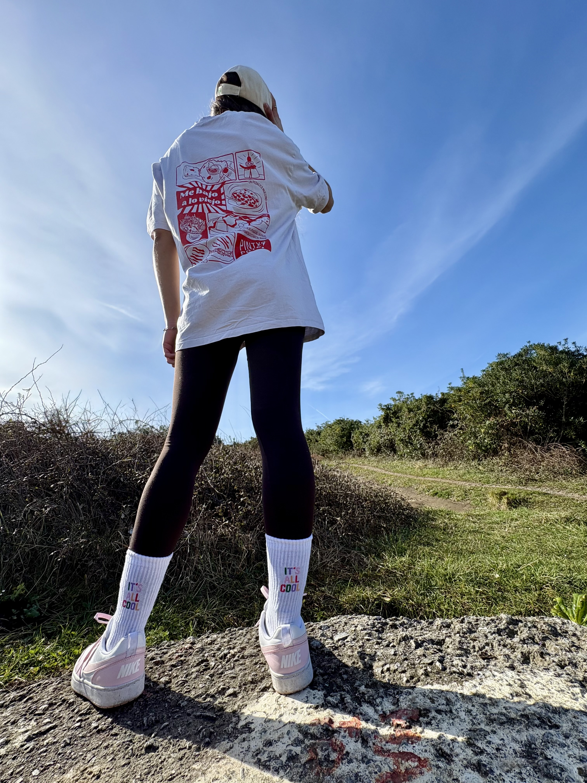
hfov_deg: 85.7
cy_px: 392
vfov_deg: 102.1
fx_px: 317
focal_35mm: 14
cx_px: 294
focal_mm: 2.22
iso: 50
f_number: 2.2
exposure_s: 1/1256
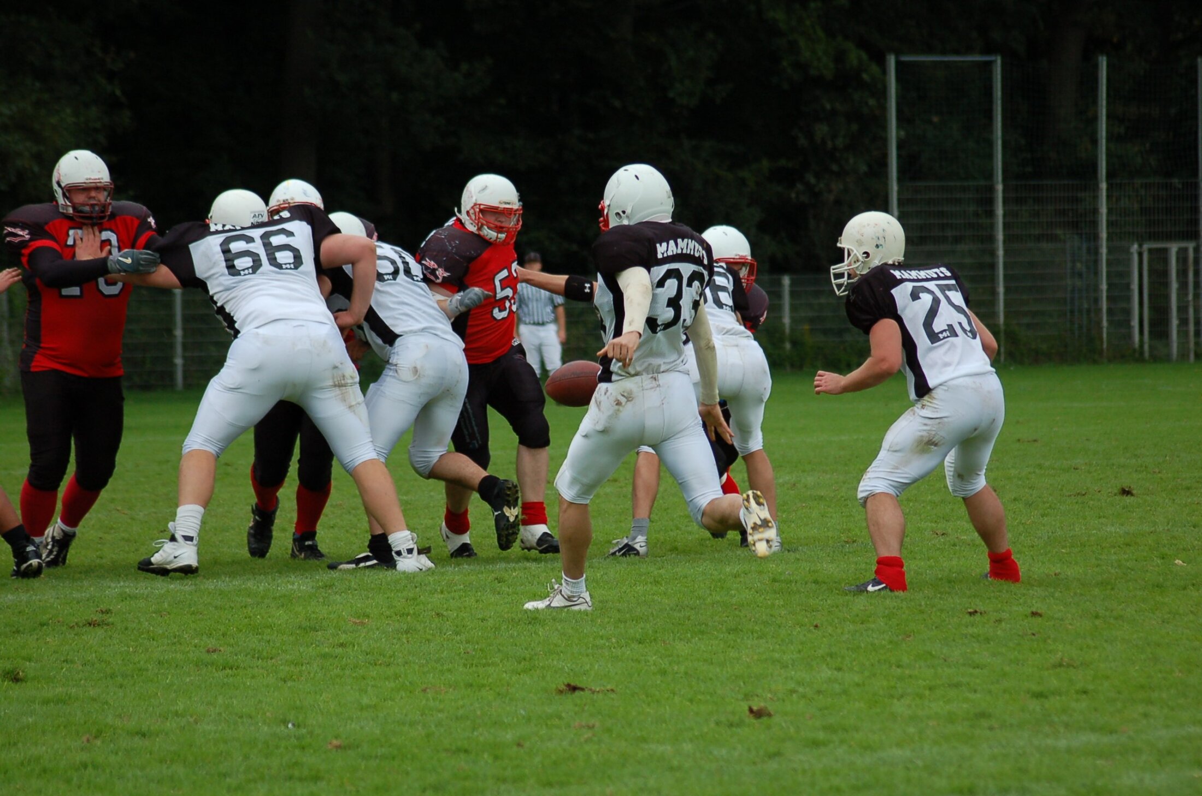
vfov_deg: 6.8
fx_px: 6748
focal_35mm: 202
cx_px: 601
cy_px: 398
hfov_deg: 10.2
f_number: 4.5
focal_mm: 135
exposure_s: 1/640
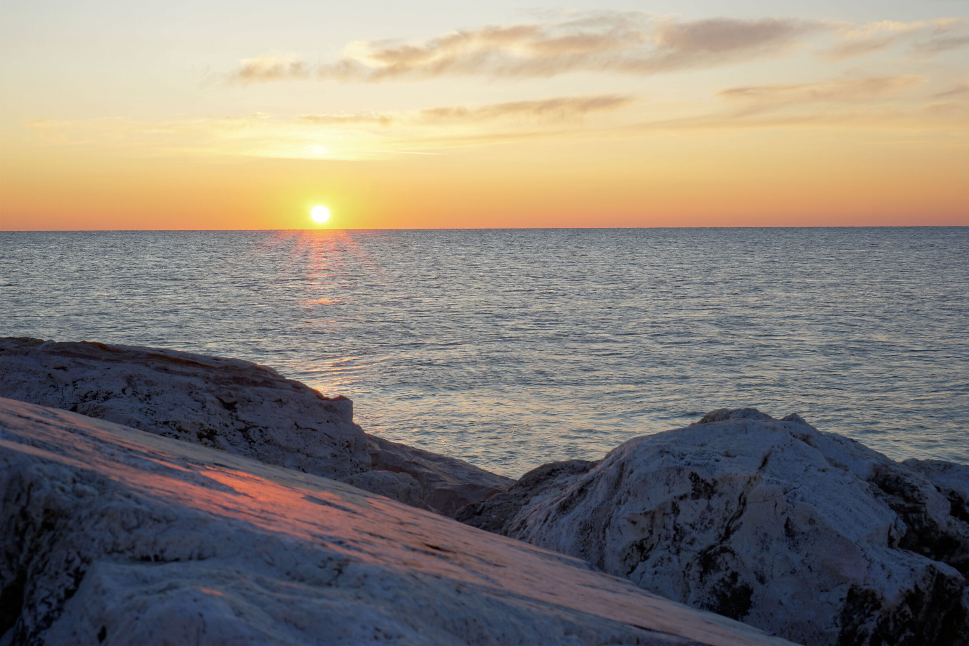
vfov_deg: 25.8
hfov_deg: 37.9
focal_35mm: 52
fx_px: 1413
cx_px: 484
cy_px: 323
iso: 100
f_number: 11
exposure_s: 1/40
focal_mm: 35
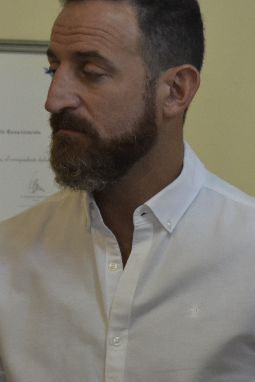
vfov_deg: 10.3
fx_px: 2115
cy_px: 222
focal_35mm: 199
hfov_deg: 6.9
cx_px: 246
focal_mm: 62
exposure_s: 1/60
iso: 1800
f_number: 5
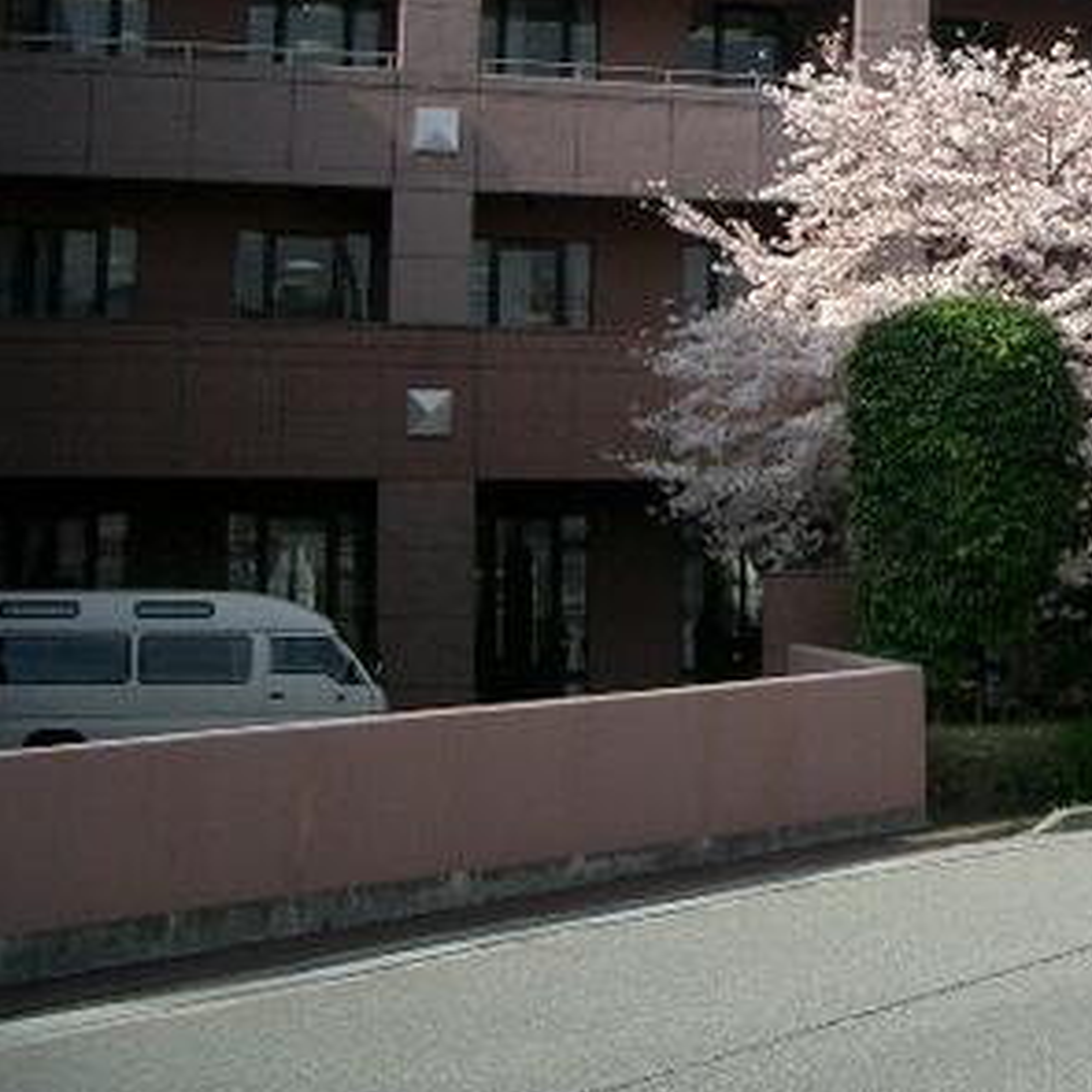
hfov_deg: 25.8
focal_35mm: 63
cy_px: 292
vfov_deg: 27.0
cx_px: 1103
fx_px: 2248
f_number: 4.3
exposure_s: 1/400
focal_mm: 5.8
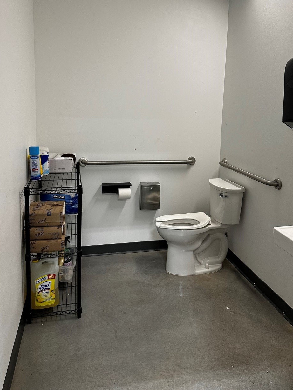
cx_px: 164
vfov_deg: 59.3
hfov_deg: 46.7
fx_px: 339
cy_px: 150
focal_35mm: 30
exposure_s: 1/120
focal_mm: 6.86
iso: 200
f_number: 1.78
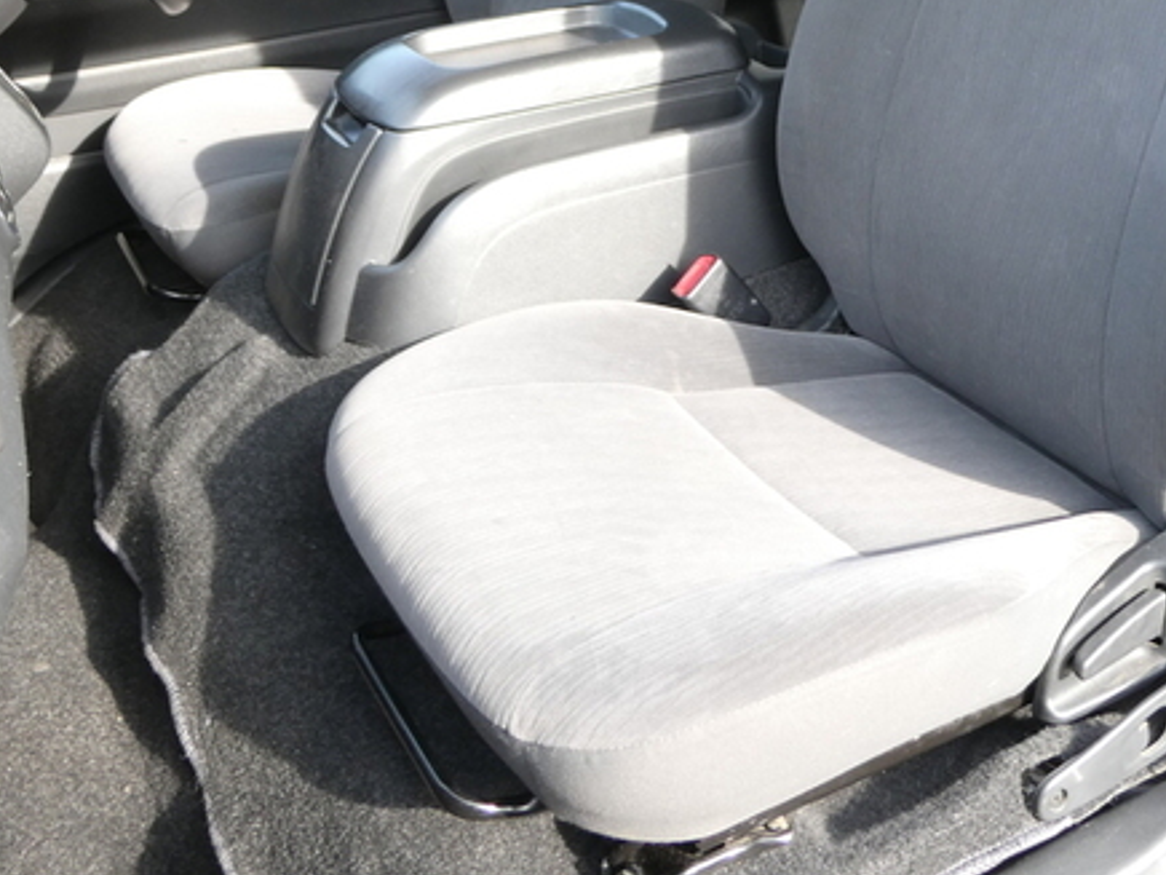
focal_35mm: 44
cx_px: 832
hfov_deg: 42.0
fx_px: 1482
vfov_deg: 31.3
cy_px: 80
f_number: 3.3
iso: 80
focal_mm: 4.3
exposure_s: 1/60
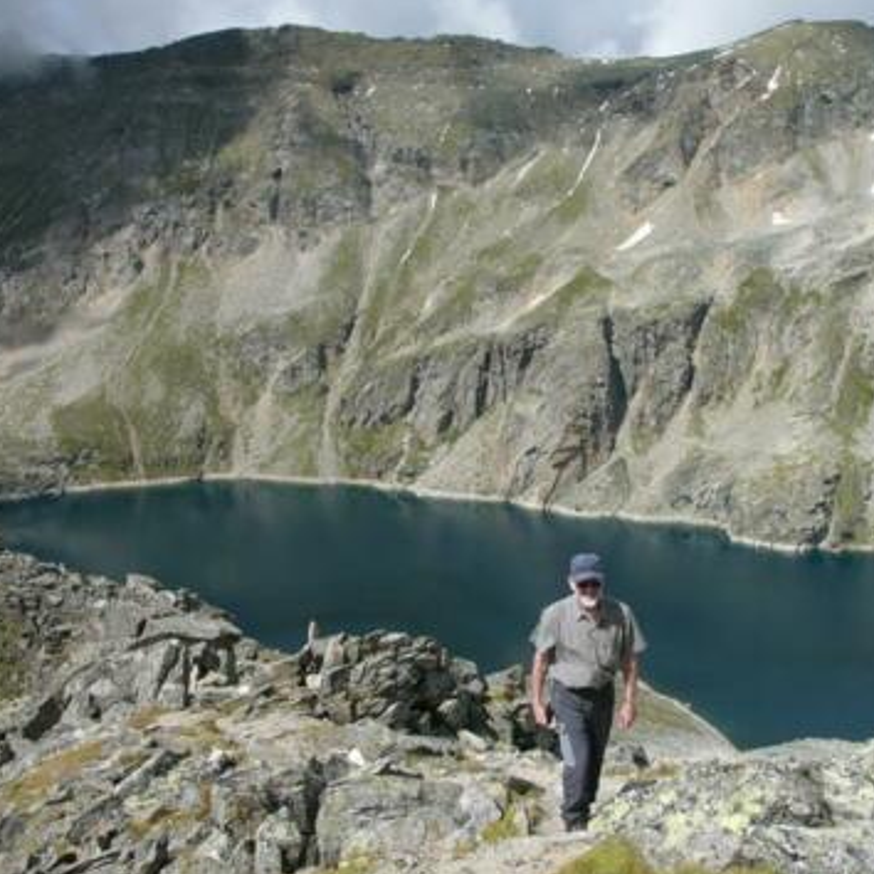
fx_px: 1171
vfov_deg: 40.9
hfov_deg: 40.8
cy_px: 454
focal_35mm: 41
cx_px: 510
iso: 100
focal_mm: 7
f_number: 8
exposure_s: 1/320
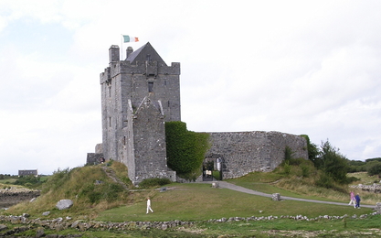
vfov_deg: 22.0
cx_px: 124
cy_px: 192
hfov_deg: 34.8
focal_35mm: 58
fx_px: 602
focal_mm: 7.8
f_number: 5.6
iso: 100
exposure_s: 1/350
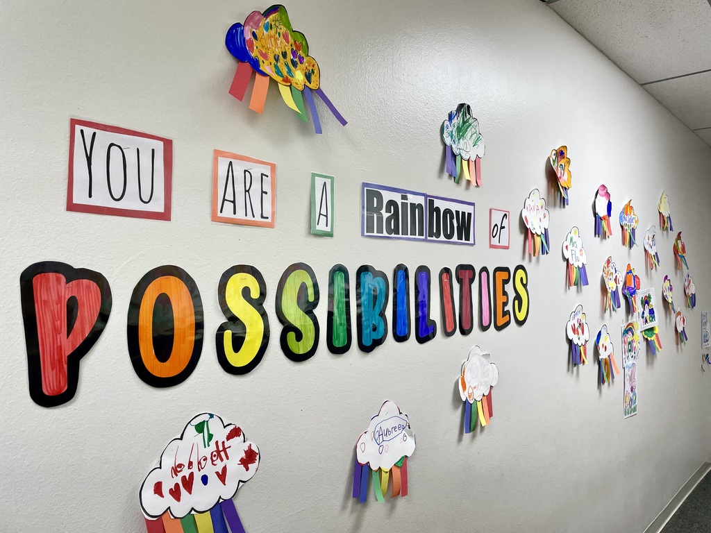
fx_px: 534
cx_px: 356
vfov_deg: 53.1
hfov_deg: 67.3
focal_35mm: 26
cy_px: 266
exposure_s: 1/120
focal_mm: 4.2
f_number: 1.6
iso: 80
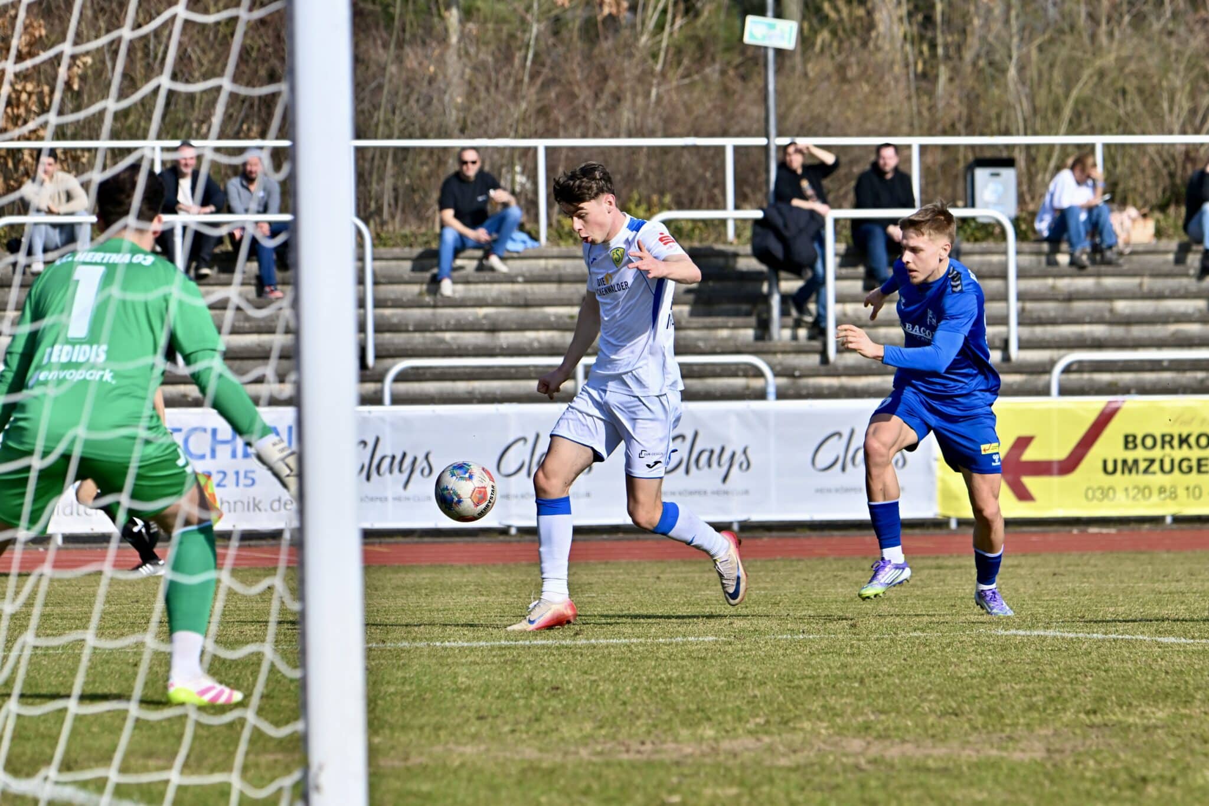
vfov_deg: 6.5
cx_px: 604
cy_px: 403
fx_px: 7051
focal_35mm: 210
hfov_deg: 9.8
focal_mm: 210
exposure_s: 1/1600
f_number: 6.3
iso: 280
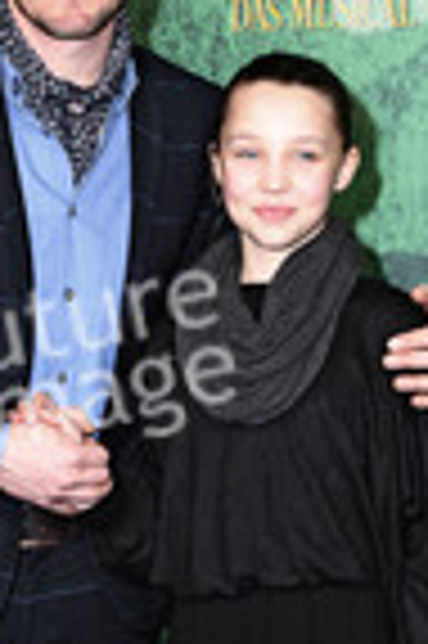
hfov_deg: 12.2
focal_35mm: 112
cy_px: 603
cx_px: 135
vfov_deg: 17.9
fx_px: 2002
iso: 200
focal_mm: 40
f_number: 6.3
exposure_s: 1/160
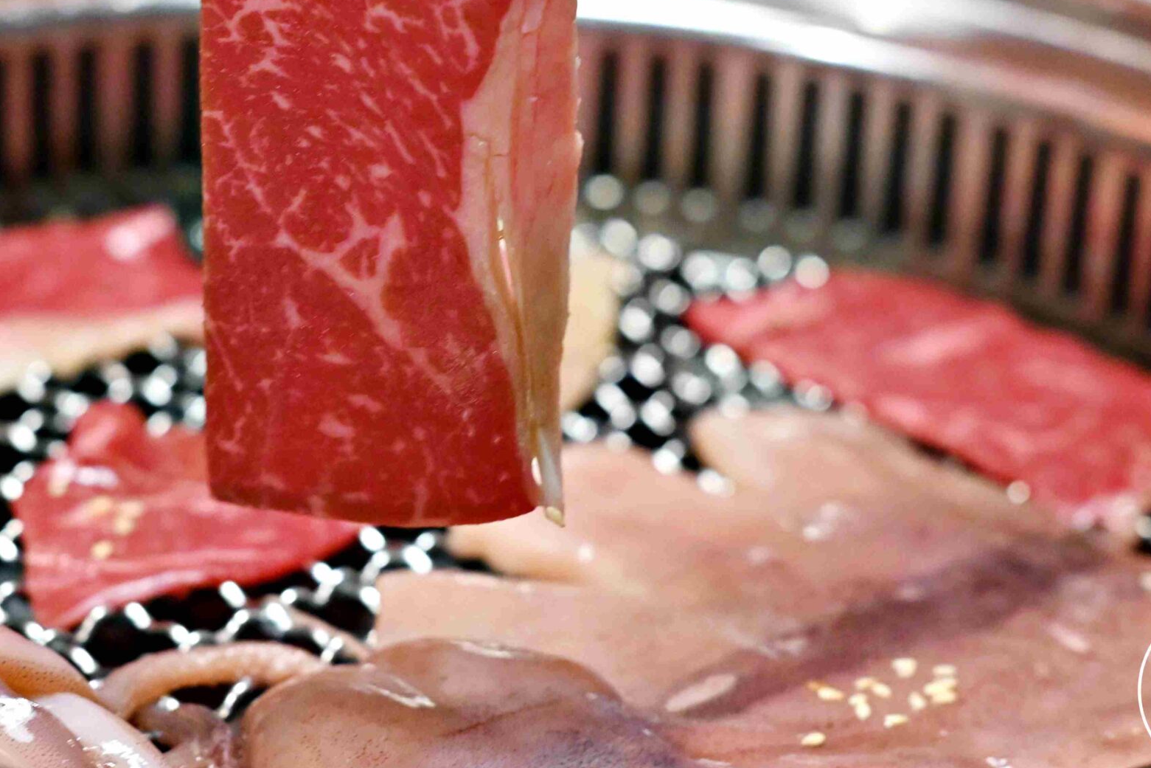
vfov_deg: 11.1
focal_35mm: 123
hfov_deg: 16.6
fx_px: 3933
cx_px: 411
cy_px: 205
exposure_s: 1/160
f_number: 3.2
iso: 4000
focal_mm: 50
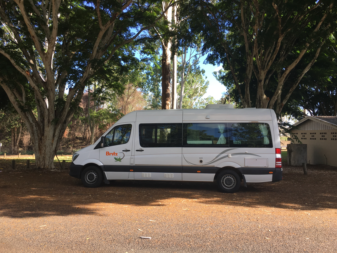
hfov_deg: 61.7
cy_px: 126
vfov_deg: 48.2
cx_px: 168
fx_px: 282
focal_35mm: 29
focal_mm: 4.15
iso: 25
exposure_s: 1/298
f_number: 2.2
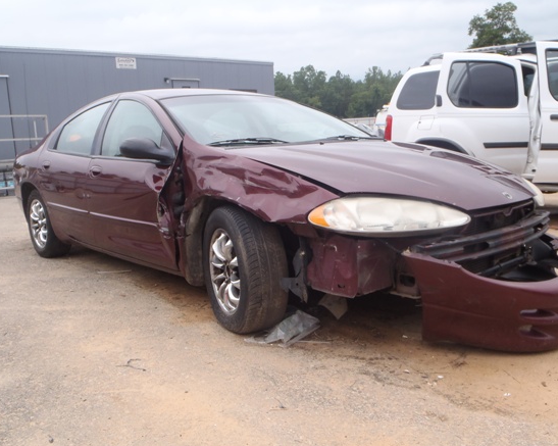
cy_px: 229
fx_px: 528
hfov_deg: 55.7
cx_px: 283
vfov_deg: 45.8
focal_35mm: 32
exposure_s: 1/80
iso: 80
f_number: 3.5
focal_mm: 5
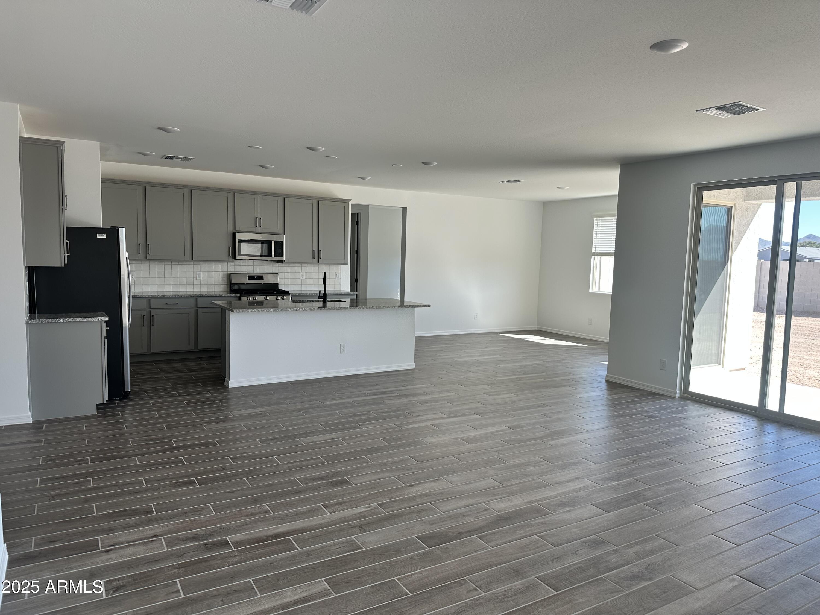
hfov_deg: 71.6
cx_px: 410
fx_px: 569
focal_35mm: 24
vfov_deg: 56.8
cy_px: 308
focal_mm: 6.86
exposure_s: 1/201
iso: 64
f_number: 1.78
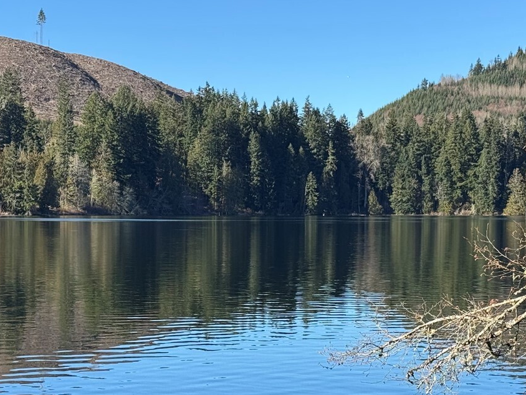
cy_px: 291
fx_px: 1383
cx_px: 222
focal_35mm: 91
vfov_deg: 16.2
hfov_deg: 21.5
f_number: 1.78
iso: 64
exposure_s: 1/1984
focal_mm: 6.76
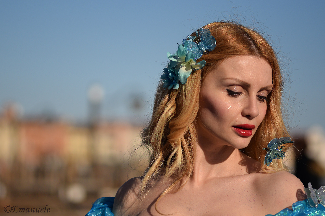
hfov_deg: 13.0
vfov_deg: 8.7
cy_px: 108
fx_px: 1422
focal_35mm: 158
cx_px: 162
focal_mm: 105
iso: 100
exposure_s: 1/4000
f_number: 3
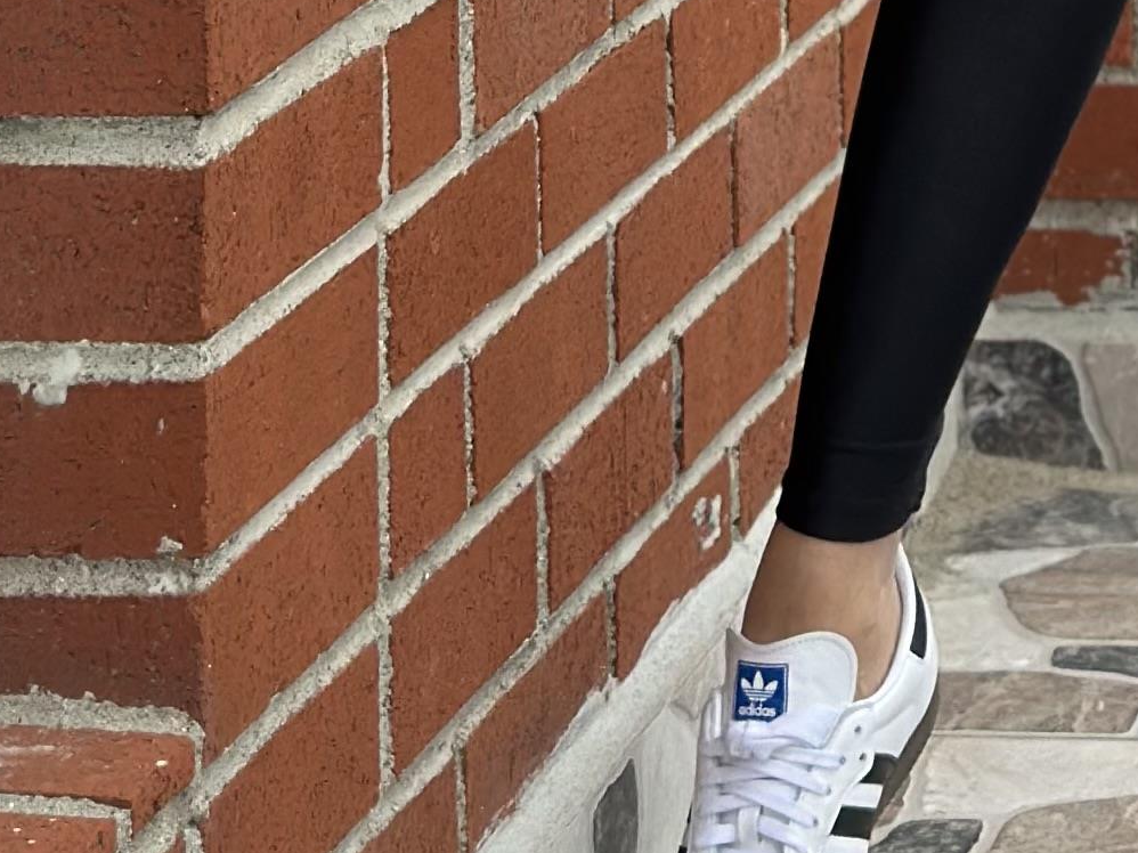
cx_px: 1364
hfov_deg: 10.0
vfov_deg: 7.2
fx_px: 6376
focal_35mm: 194
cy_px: -1220
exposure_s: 1/354
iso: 80
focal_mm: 6.86
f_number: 1.78
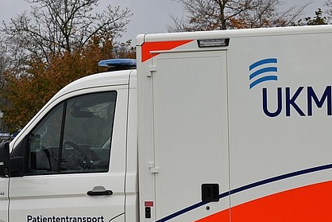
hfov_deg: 11.2
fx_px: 1688
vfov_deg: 7.5
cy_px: 158
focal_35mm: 183
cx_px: 262
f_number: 8
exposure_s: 1/250
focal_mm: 85
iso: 200
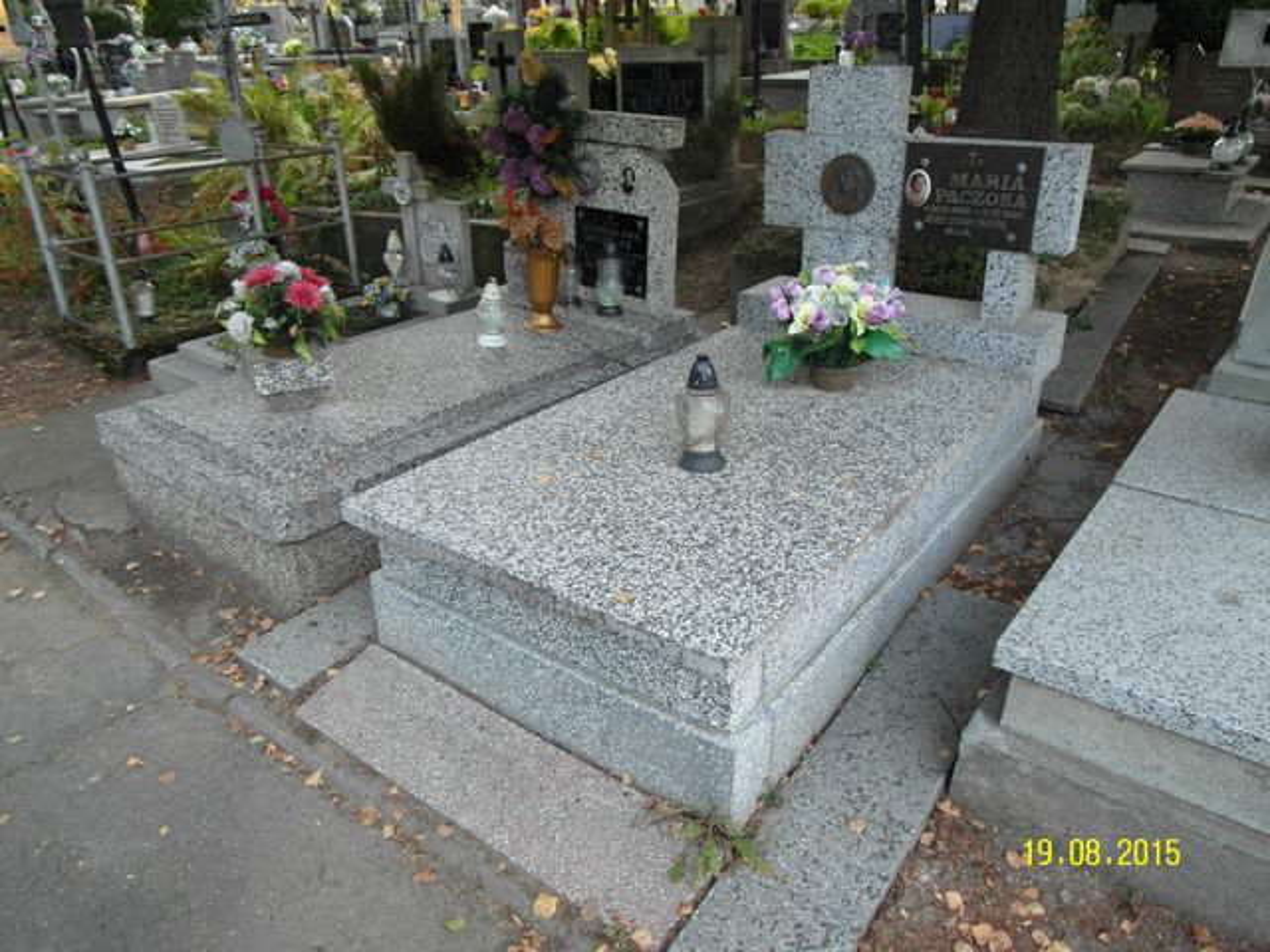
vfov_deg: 56.8
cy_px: 476
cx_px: 635
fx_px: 881
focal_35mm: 24
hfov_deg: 71.6
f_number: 2.5
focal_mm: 5.2
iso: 100
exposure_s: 1/45
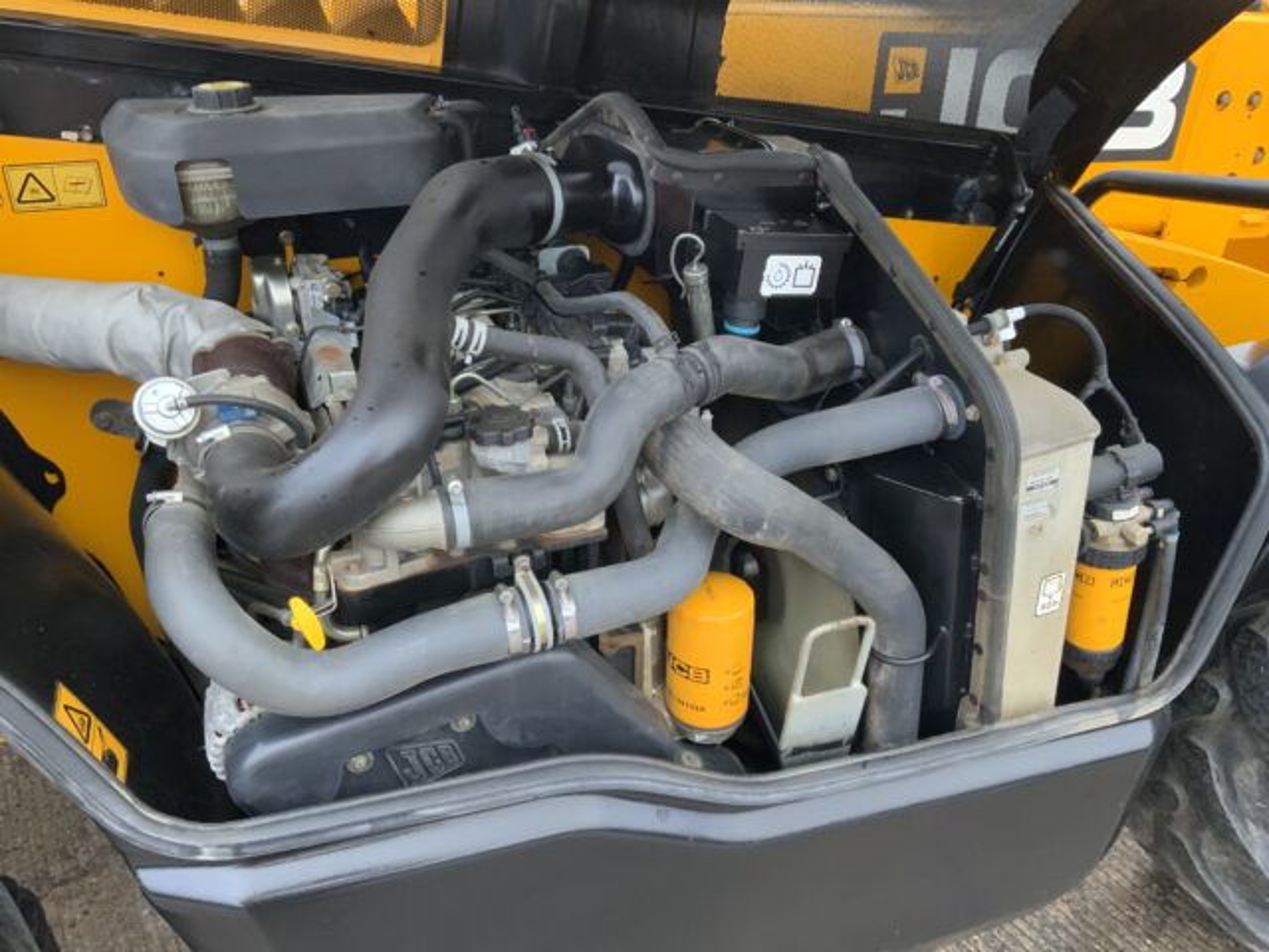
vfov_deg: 48.2
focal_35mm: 29
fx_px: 1063
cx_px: 634
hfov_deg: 61.7
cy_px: 476
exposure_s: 1/60
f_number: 1.8
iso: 160
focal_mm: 3
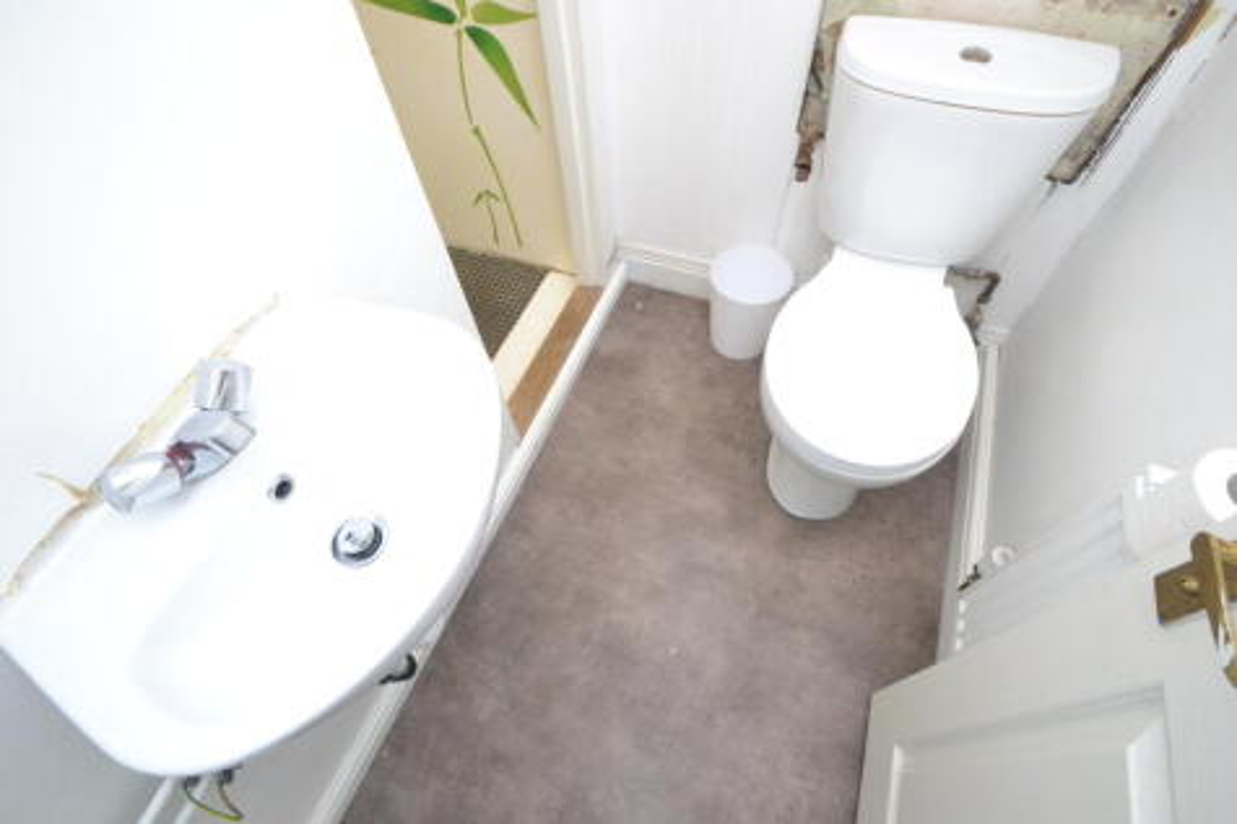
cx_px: 618
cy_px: 412
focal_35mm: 16
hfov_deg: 95.0
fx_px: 567
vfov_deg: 72.0
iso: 1600
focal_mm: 11
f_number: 8
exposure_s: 1/160
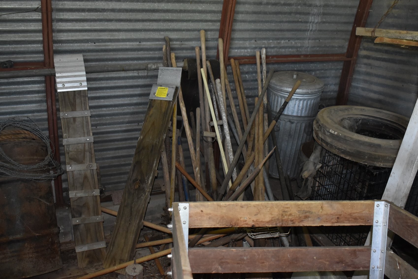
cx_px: 209
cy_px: 140
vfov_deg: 34.3
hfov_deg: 49.5
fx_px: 453
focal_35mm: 39
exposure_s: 1/60
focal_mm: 26
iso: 2000
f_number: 4
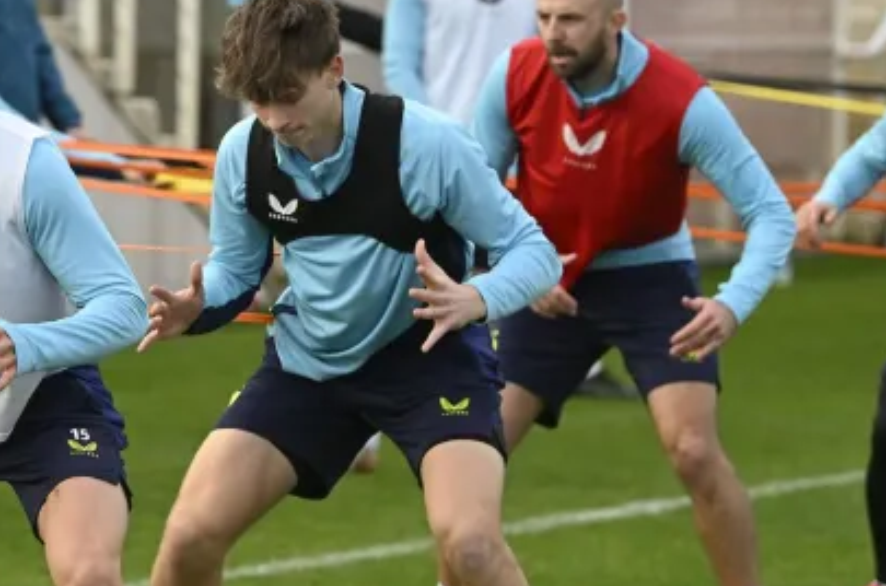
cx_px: 217
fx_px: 6678
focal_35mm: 272
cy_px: 362
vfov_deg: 5.0
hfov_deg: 7.6
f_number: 4
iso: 2000
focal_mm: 145
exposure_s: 1/2500
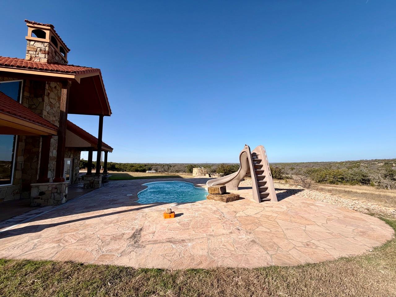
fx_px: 160
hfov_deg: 102.1
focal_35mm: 14
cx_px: 198
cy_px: 148
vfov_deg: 85.7
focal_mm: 2.22
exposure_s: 1/901
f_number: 2.2
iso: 20
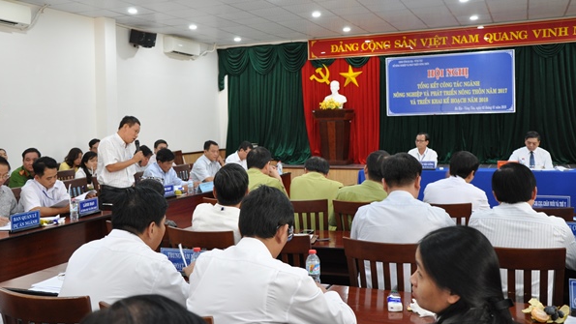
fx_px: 581
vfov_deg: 31.2
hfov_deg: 52.8
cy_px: 139
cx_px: 287
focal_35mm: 38
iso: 800
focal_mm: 24
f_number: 4.5
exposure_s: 1/20
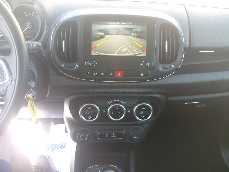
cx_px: 114
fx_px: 245
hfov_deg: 50.1
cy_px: 86
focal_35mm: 37
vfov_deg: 38.7
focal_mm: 6.2
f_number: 2.8
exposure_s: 1/50
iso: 80
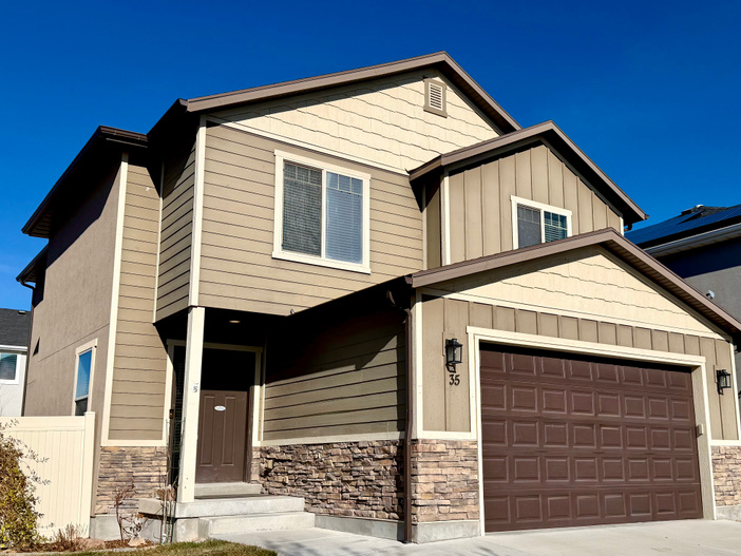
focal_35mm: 35
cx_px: 405
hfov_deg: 52.5
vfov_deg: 40.7
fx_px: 749
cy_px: 308
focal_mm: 6.76
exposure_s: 1/8130
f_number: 1.78
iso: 80
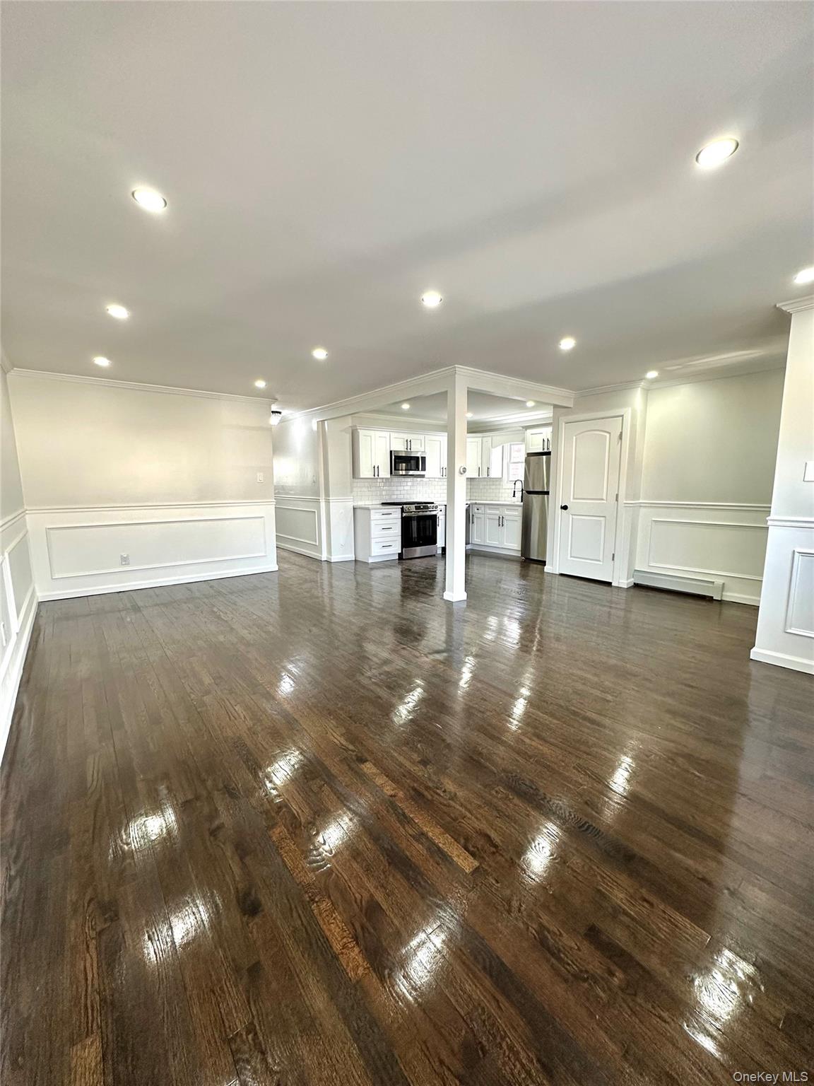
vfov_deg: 102.1
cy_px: 543
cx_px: 407
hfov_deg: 85.7
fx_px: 439
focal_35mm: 14
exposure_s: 1/120
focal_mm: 2.22
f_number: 2.2
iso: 200
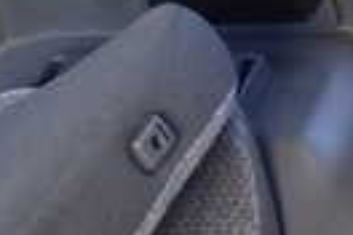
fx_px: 1392
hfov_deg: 14.4
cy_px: -203
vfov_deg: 9.2
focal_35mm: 142
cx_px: 134
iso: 200
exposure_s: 1/30
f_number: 2.3
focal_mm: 5.4
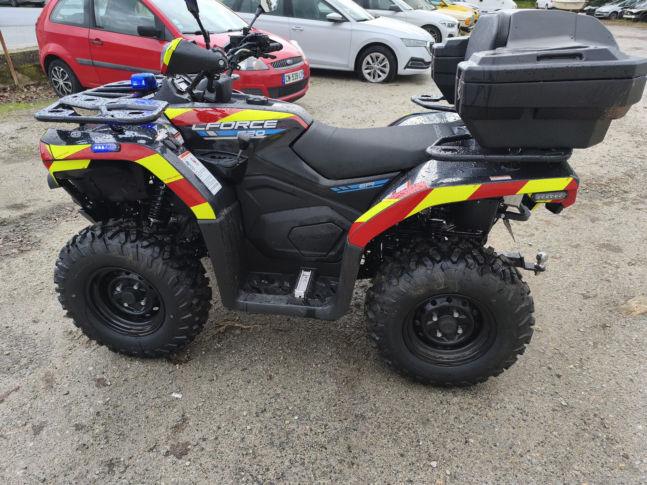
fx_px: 430
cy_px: 242
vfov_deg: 58.9
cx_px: 324
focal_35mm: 23
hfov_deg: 73.9
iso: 50
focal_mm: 6.14
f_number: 1.65
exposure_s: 1/185
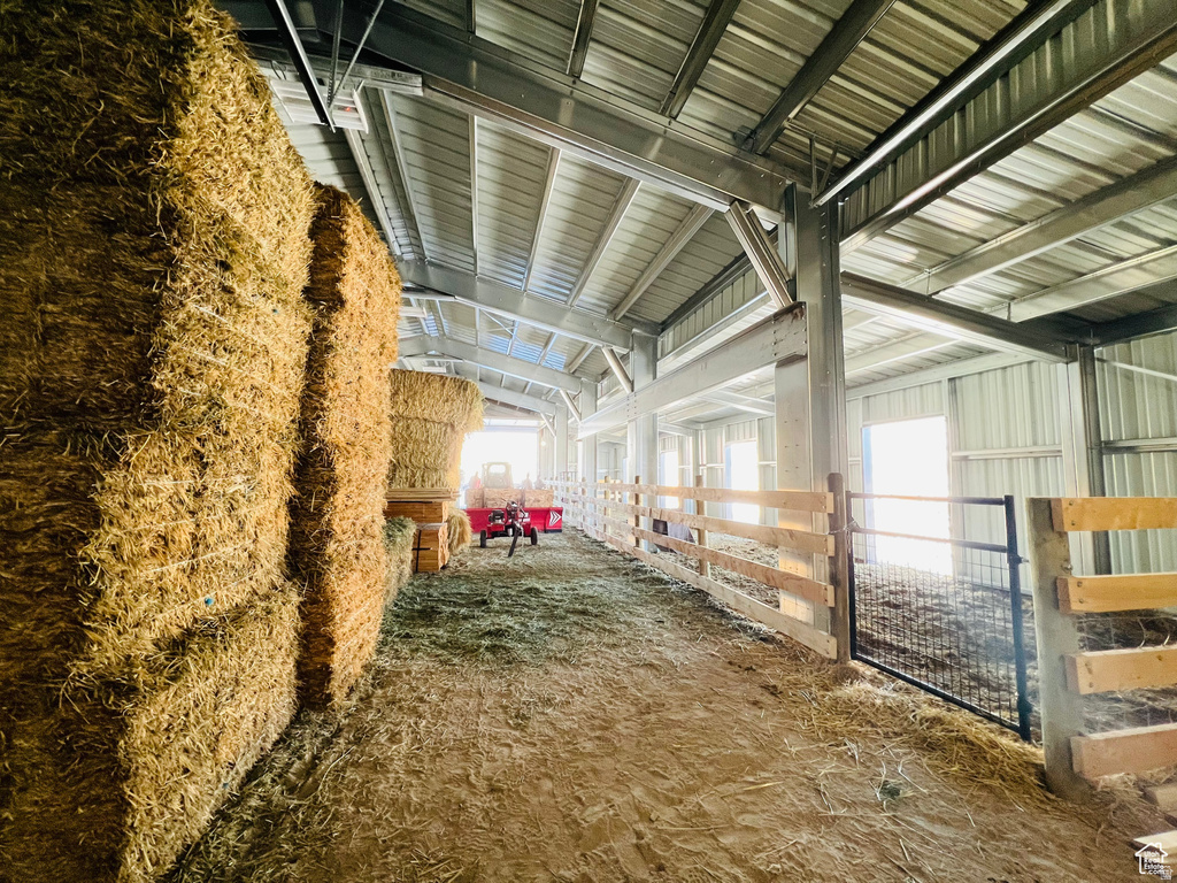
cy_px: 442
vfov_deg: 89.9
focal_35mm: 13
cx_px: 588
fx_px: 442
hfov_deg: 106.2
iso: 250
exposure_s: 1/67
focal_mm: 1.57
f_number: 1.8
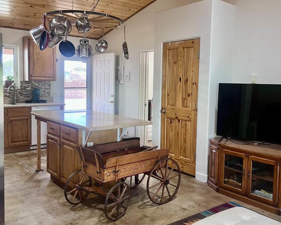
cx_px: 140
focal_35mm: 34
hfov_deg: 52.9
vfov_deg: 43.3
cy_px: 103
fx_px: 283
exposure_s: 1/60
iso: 200
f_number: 1.6
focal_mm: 5.1
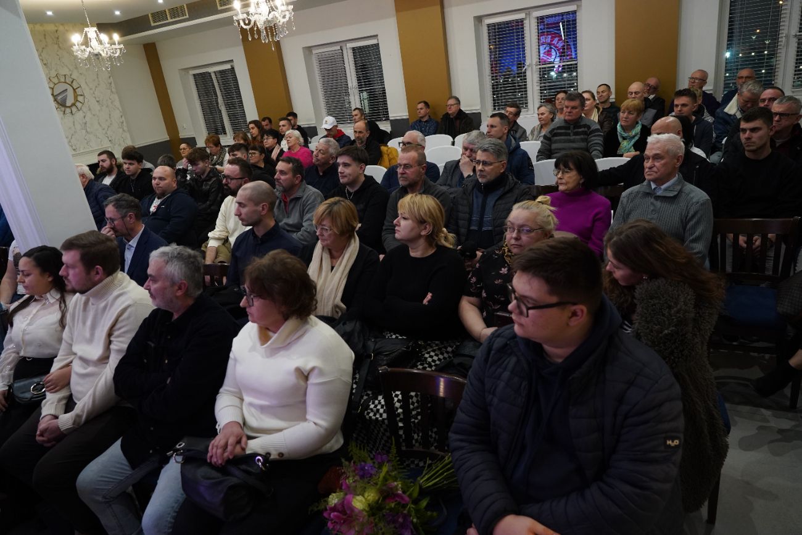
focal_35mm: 24
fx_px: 535
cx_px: 401
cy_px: 268
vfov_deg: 53.1
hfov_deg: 73.7
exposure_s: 1/125
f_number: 4.5
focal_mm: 24
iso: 2500
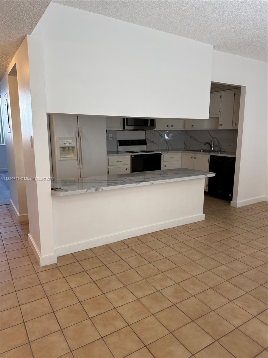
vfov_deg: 71.6
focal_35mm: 24
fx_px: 248
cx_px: 134
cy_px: 179
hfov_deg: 56.8
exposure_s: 1/60
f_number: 1.78
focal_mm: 6.76
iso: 125
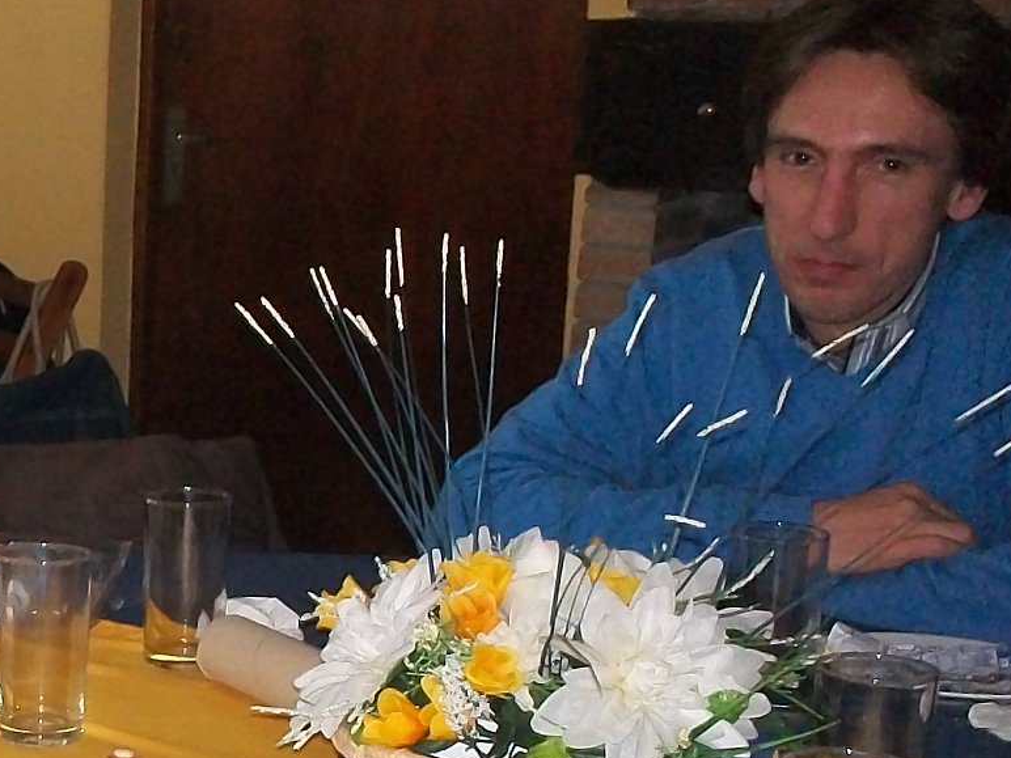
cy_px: 570
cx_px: -222
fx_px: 2862
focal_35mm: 98
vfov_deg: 15.0
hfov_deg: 18.9
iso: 250
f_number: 4.5
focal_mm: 6.3
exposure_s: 1/30
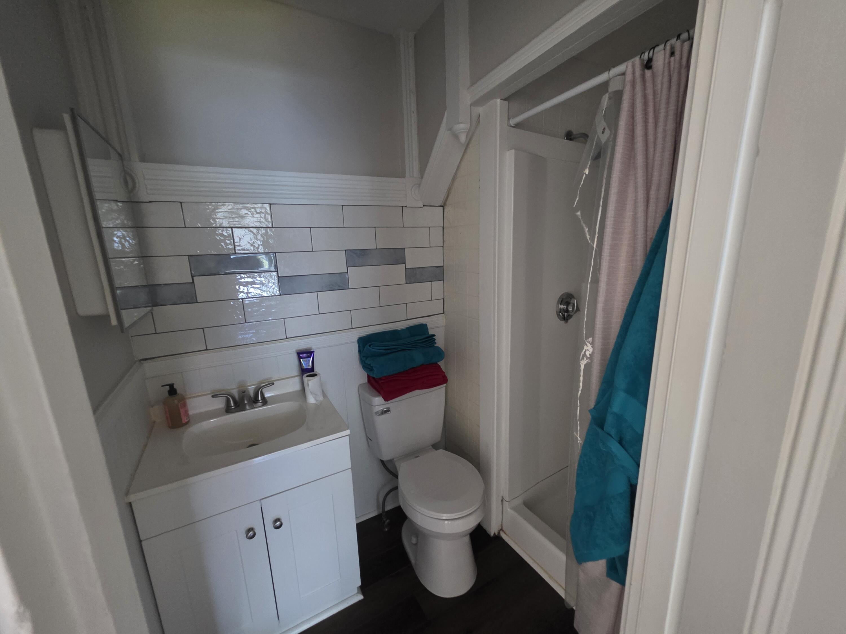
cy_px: 317
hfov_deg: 106.2
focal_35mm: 13
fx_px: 318
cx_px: 423
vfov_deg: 89.9
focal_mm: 2.2
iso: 1000
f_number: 1.9
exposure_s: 1/30
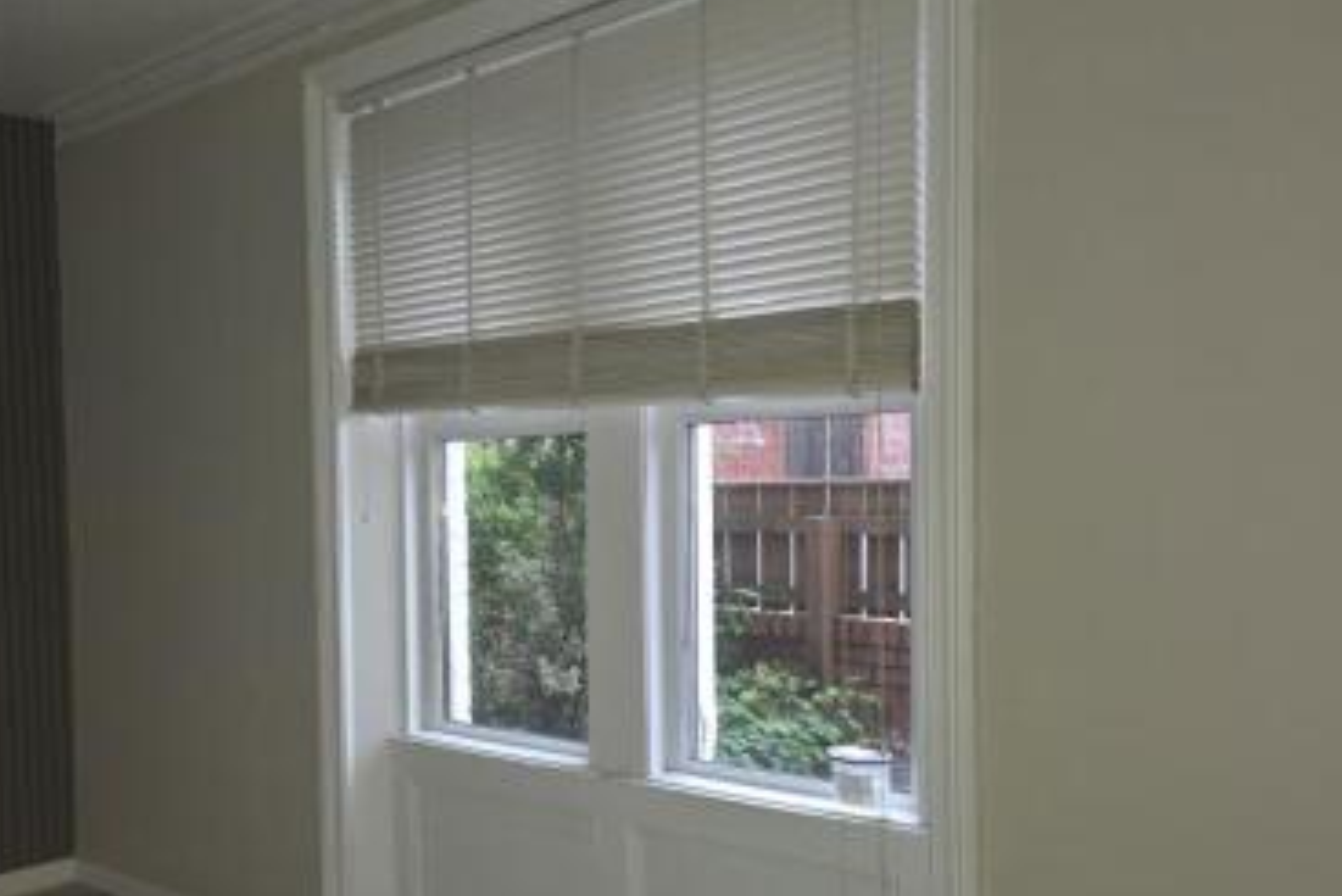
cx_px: 367
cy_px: 561
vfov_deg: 34.9
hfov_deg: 49.1
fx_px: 1417
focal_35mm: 38
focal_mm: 6.3
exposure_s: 1/12
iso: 125
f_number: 1.7
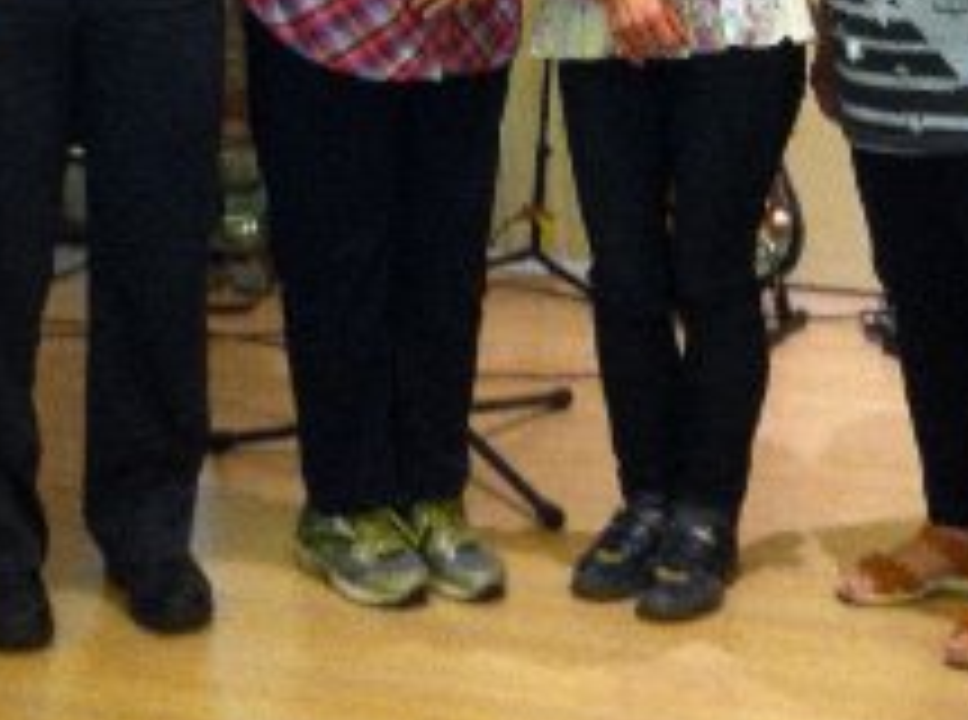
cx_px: 416
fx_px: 2677
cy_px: -176
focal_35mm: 96
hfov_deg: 20.5
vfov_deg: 14.8
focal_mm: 3.85
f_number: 2.8
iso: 100
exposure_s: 1/17
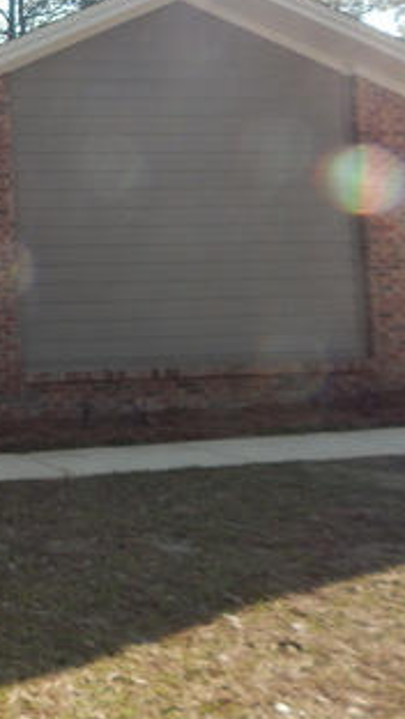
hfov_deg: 19.6
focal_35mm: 49
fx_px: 936
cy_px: 207
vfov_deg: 41.2
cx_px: -274
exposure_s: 1/640
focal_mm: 4
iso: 125
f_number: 3
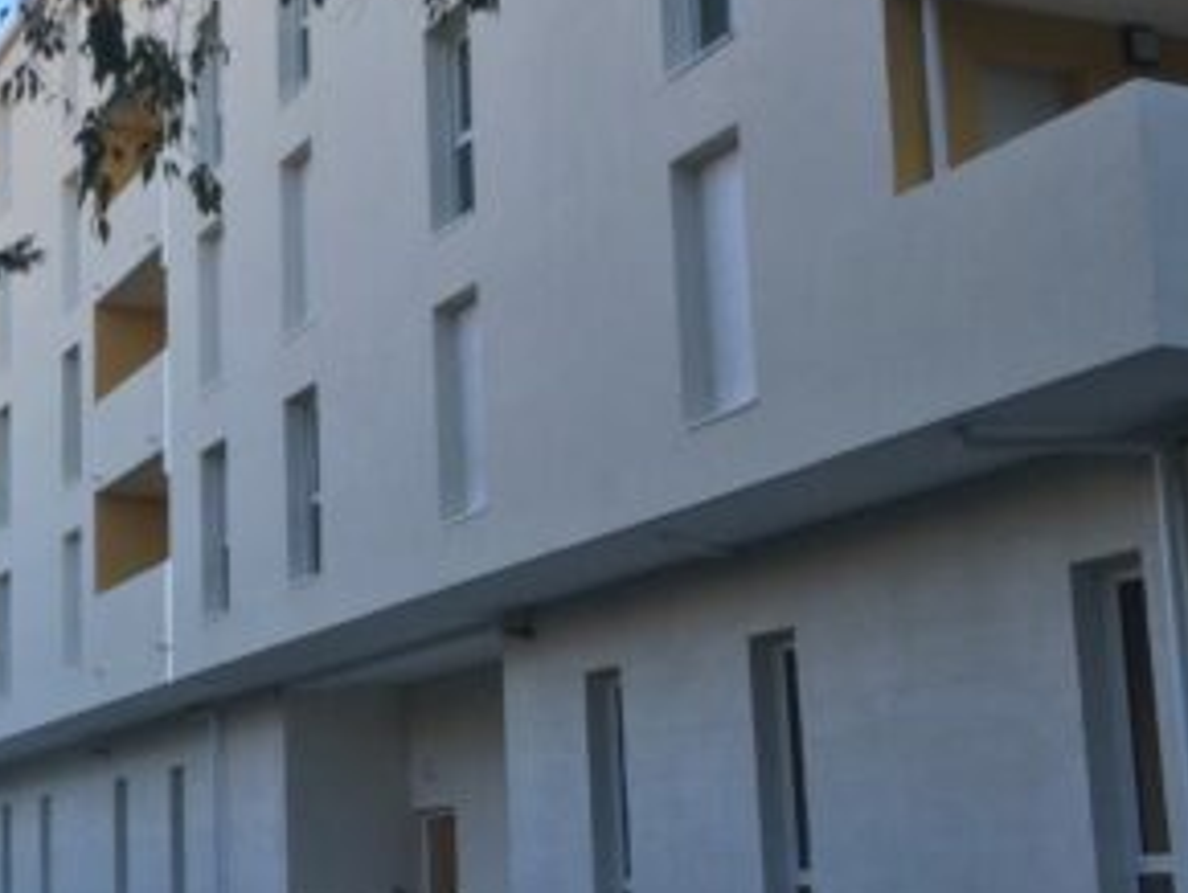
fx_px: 2198
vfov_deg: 22.9
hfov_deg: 29.0
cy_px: 524
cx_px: 111
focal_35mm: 64
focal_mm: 4.15
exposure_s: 1/200
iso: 25
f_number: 2.2
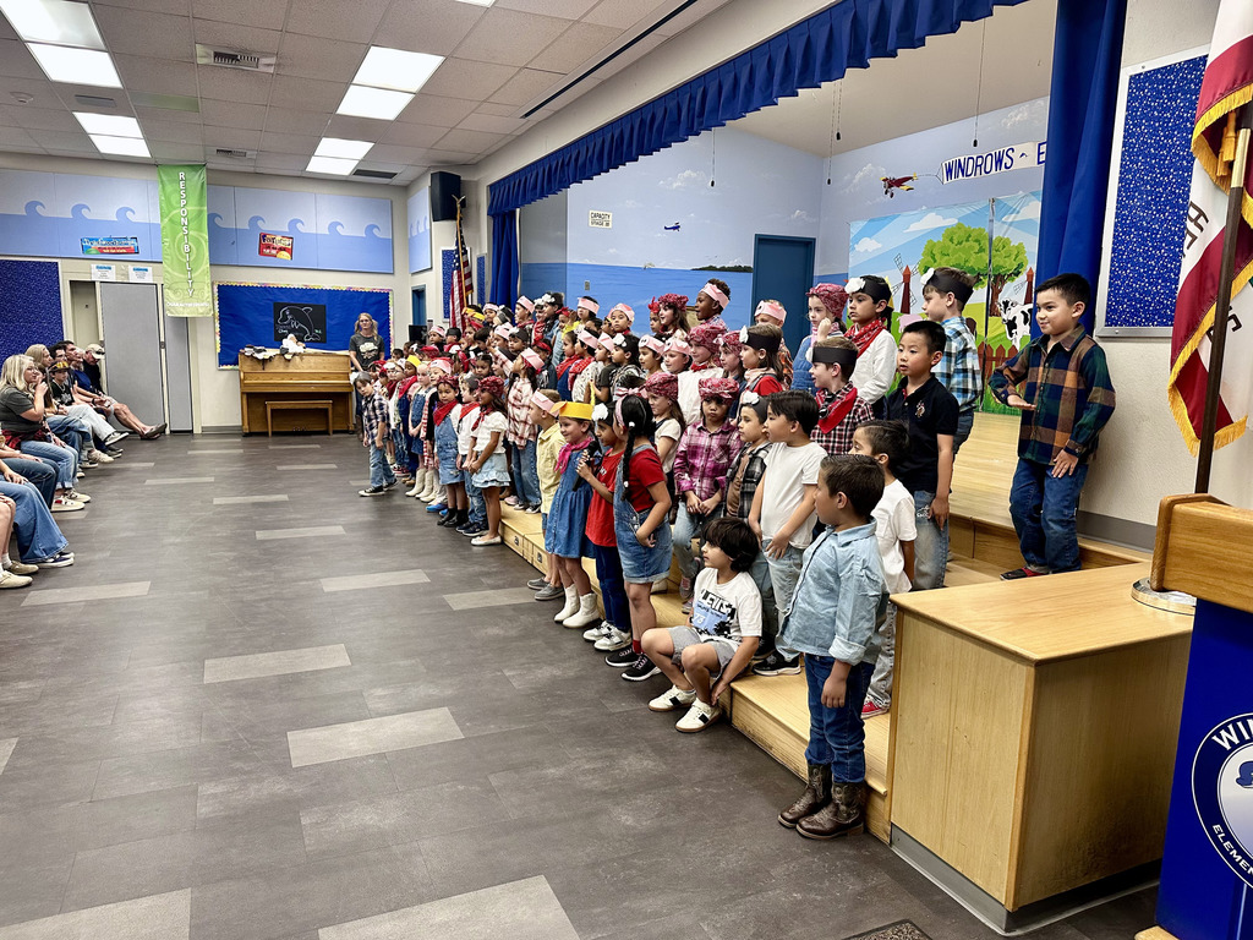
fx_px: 869
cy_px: 470
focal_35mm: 24
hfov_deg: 71.6
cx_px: 626
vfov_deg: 56.8
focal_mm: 6.86
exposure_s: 1/60
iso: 200
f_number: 1.78
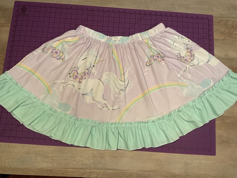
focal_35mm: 29
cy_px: 89
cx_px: 118
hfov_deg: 61.7
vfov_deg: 48.2
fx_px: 199
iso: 125
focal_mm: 3
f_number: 1.8
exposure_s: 1/60
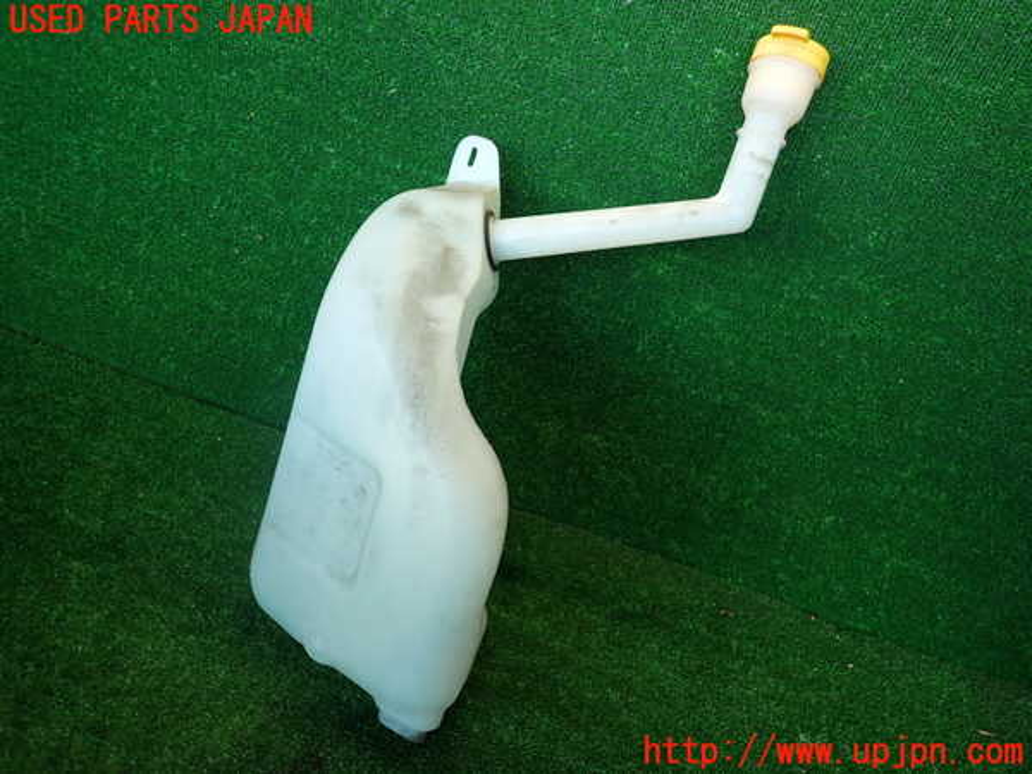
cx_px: 516
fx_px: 745
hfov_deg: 69.4
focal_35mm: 25
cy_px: 387
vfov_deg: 54.9
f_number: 2
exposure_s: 1/60
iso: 100
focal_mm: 4.5
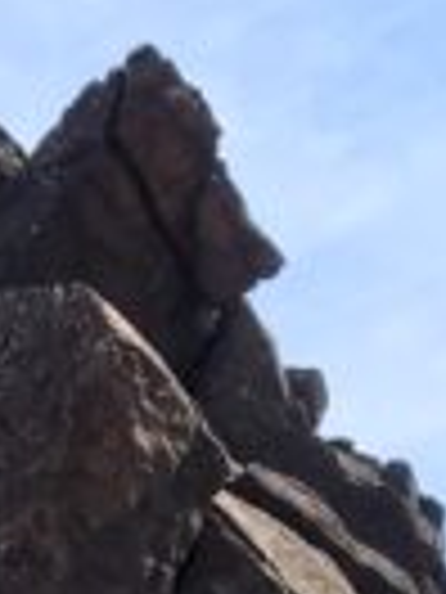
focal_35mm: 225
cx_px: -689
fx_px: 3865
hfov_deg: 6.3
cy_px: 1552
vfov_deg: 8.0
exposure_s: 1/1099
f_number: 2.2
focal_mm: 4.15
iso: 25
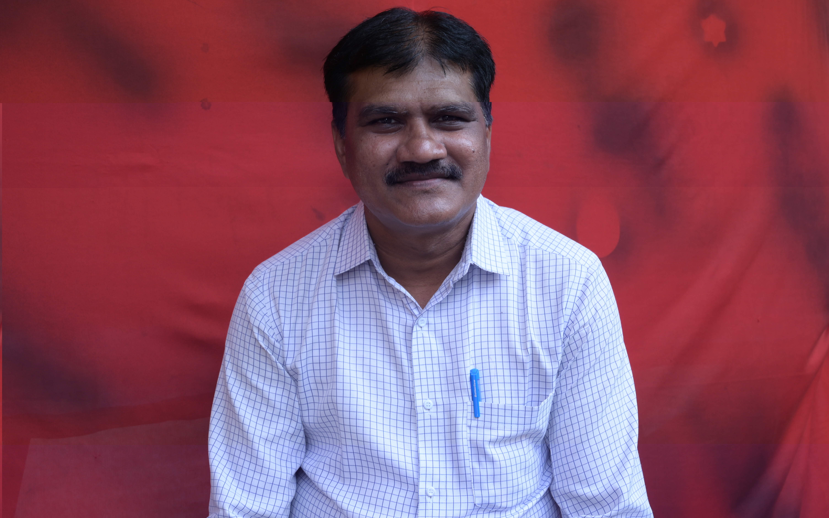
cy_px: 263
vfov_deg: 25.3
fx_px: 1152
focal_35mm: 51
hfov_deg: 39.6
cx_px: 414
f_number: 7.1
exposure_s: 1/160
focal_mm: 50
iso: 200
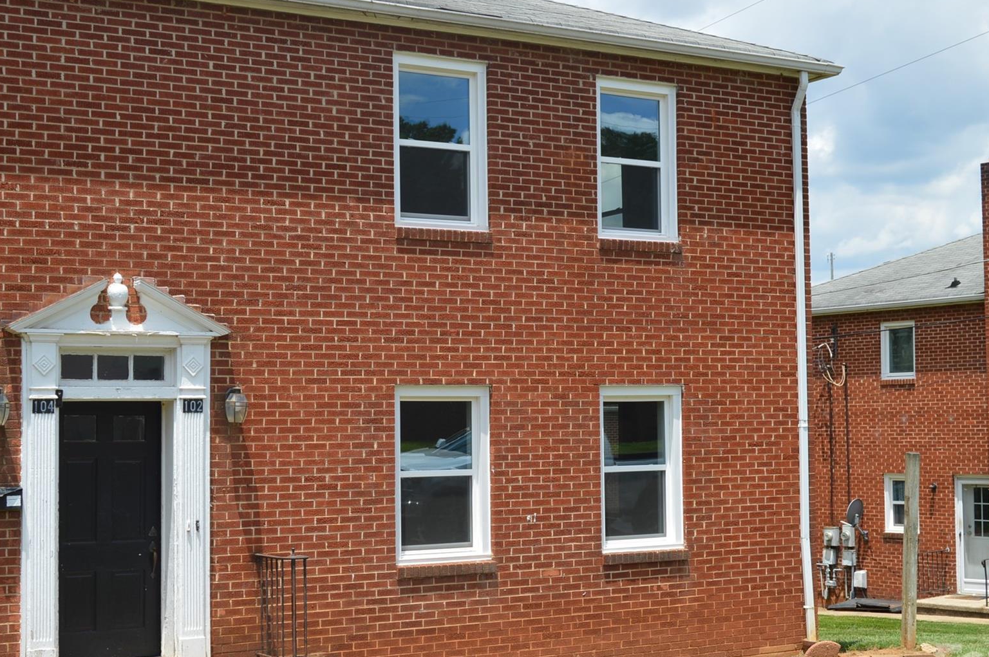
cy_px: 327
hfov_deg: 35.7
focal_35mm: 56
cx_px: 523
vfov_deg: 24.1
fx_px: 1537
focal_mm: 28
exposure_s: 1/250
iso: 100
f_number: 8
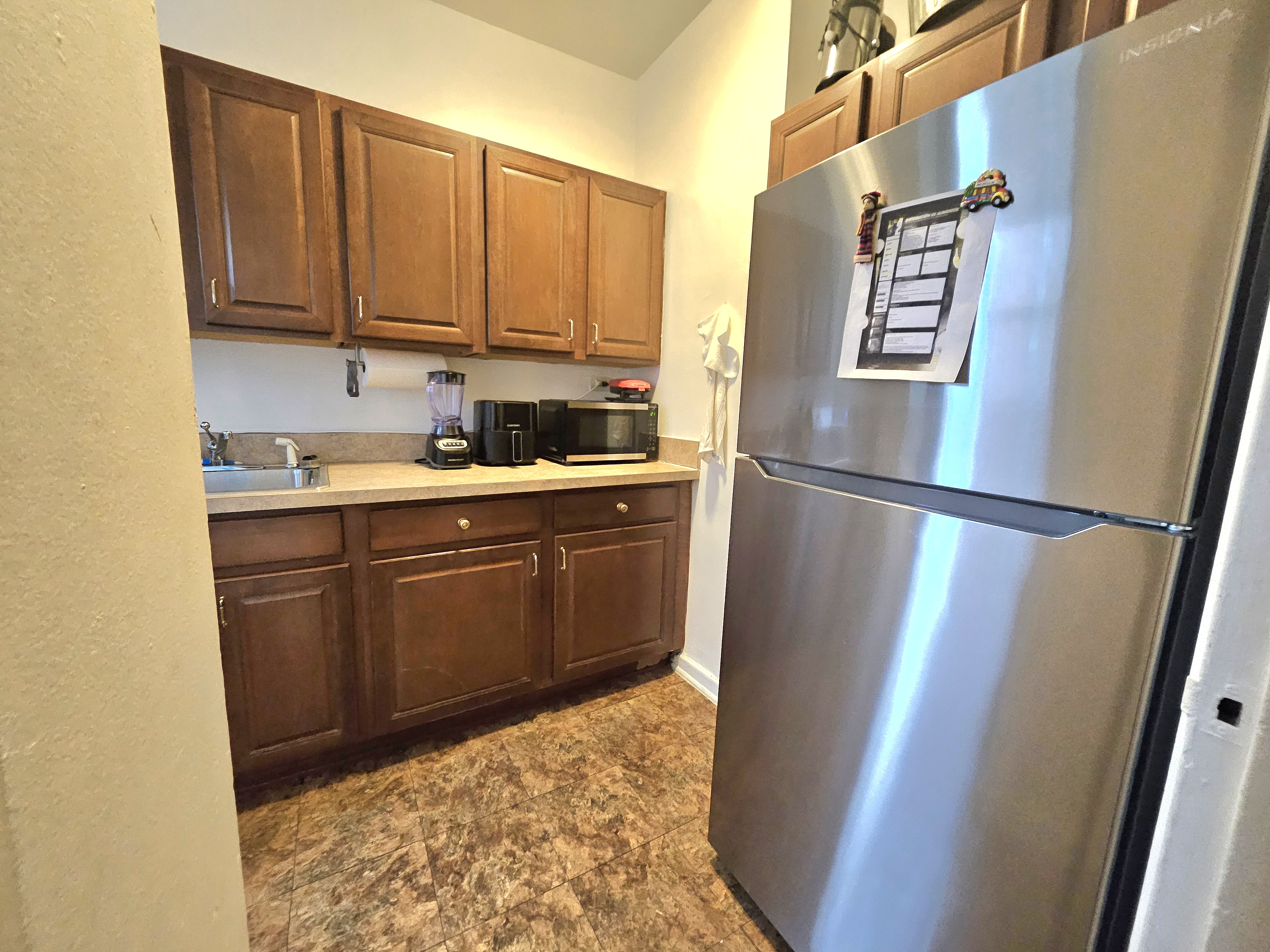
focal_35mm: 13
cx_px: 635
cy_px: 476
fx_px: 477
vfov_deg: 89.9
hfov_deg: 106.2
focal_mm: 1.7
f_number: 2.2
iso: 640
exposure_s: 1/30
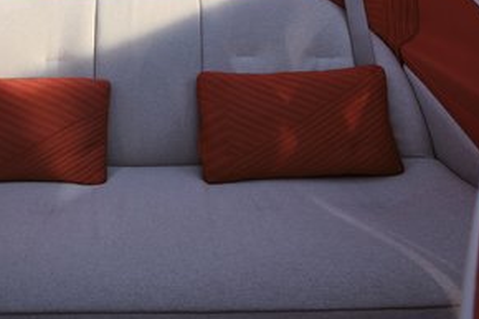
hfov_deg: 61.1
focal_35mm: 29
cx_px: 137
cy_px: 21
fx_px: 386
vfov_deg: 40.8
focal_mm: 14
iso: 400
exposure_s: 1/250
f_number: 7.1
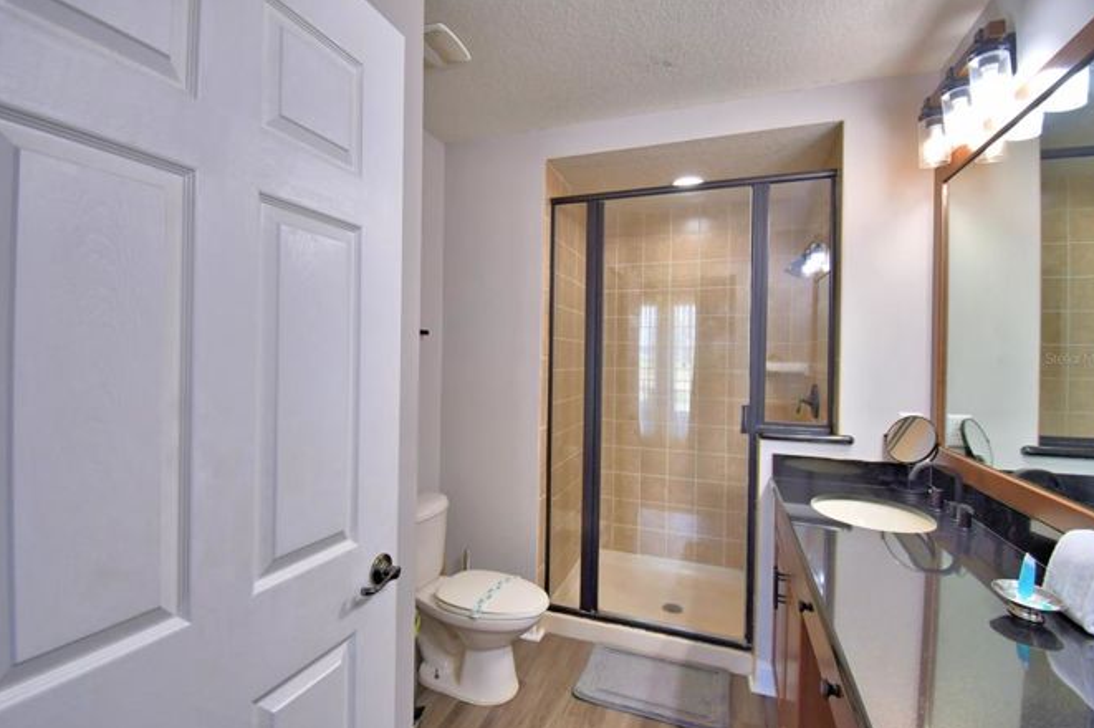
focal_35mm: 16
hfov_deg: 96.7
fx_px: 486
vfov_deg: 73.7
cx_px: 527
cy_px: 358
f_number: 4.5
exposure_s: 1/50
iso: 400
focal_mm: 10
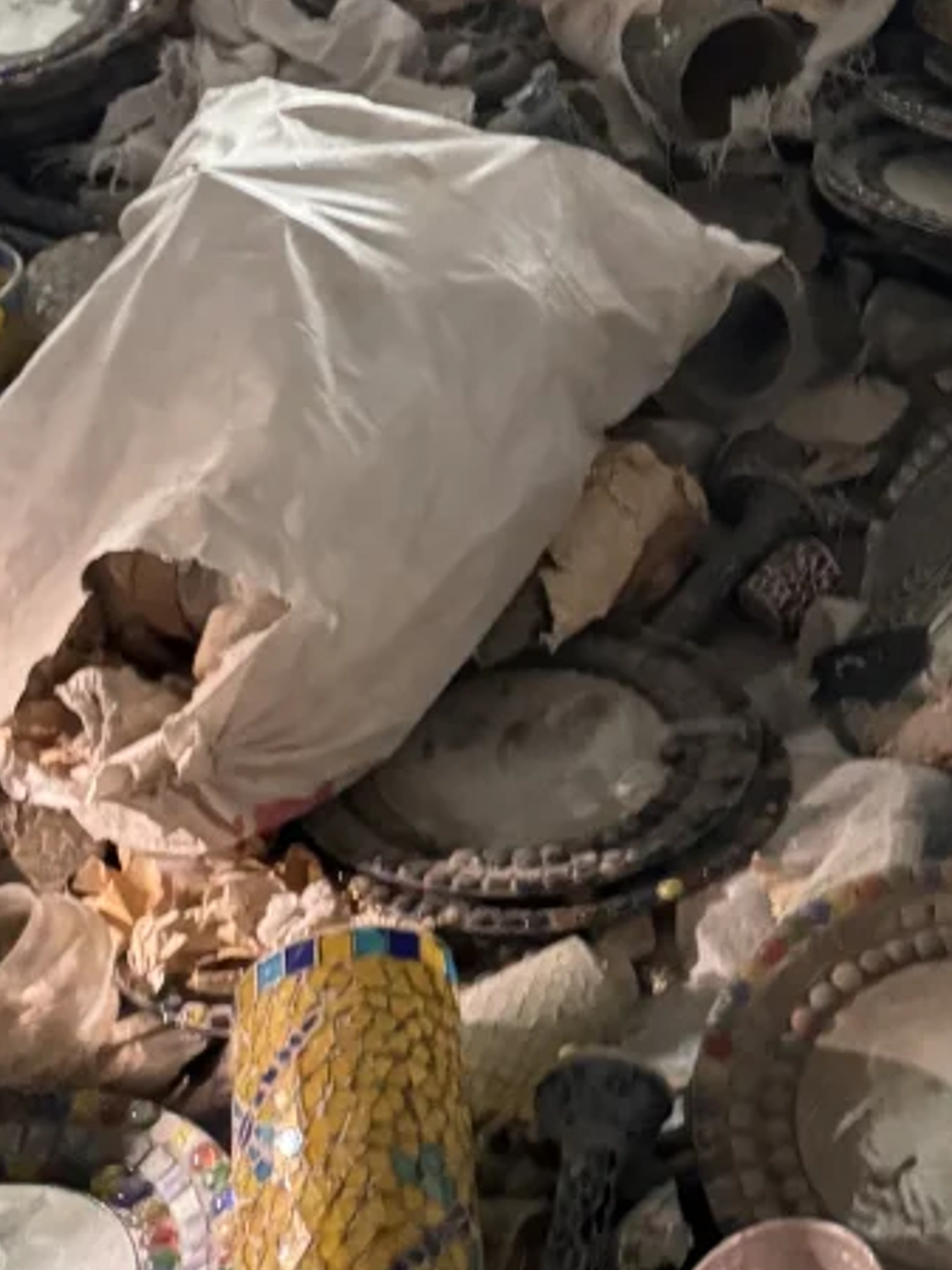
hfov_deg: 18.0
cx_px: 1195
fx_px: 2822
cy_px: -215
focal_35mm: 77
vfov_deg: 23.4
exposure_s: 1/31
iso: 1000
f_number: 1.78
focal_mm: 6.86
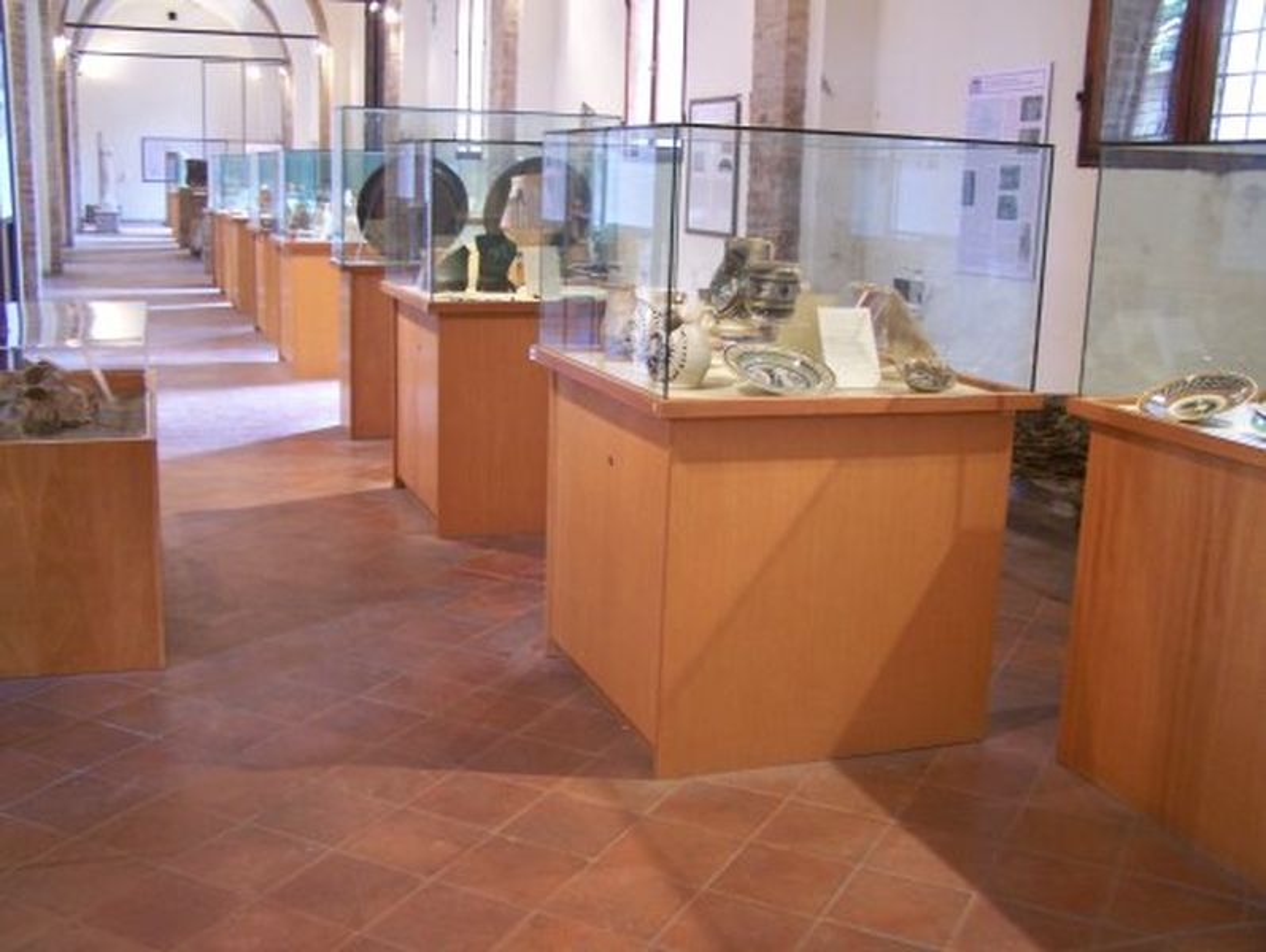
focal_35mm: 38
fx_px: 1392
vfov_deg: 37.8
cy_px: 476
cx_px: 633
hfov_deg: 48.9
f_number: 2.8
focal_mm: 6.3
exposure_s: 1/8
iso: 160
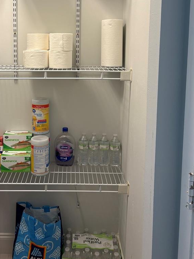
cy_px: 67
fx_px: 306
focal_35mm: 41
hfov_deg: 34.9
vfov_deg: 44.3
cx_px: 70
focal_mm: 5.96
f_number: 1.6
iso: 80
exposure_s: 1/60
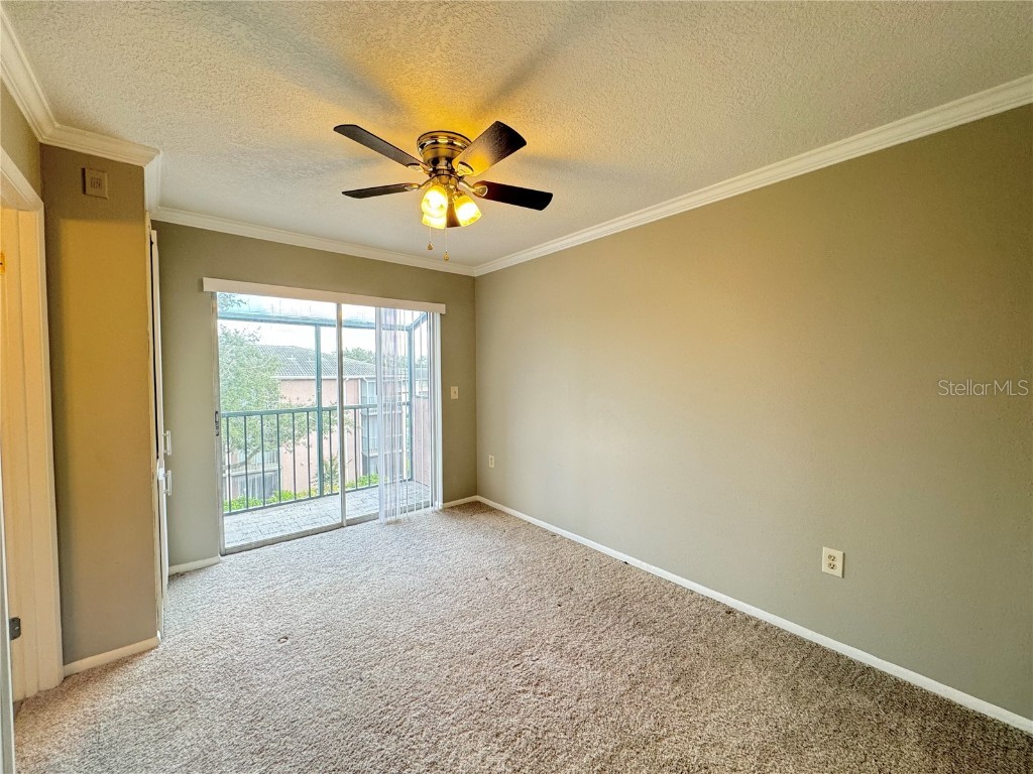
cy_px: 387
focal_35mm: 14
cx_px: 516
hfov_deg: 102.1
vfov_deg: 85.7
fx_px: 418
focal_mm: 2.22
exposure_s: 1/60
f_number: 2.2
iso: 160
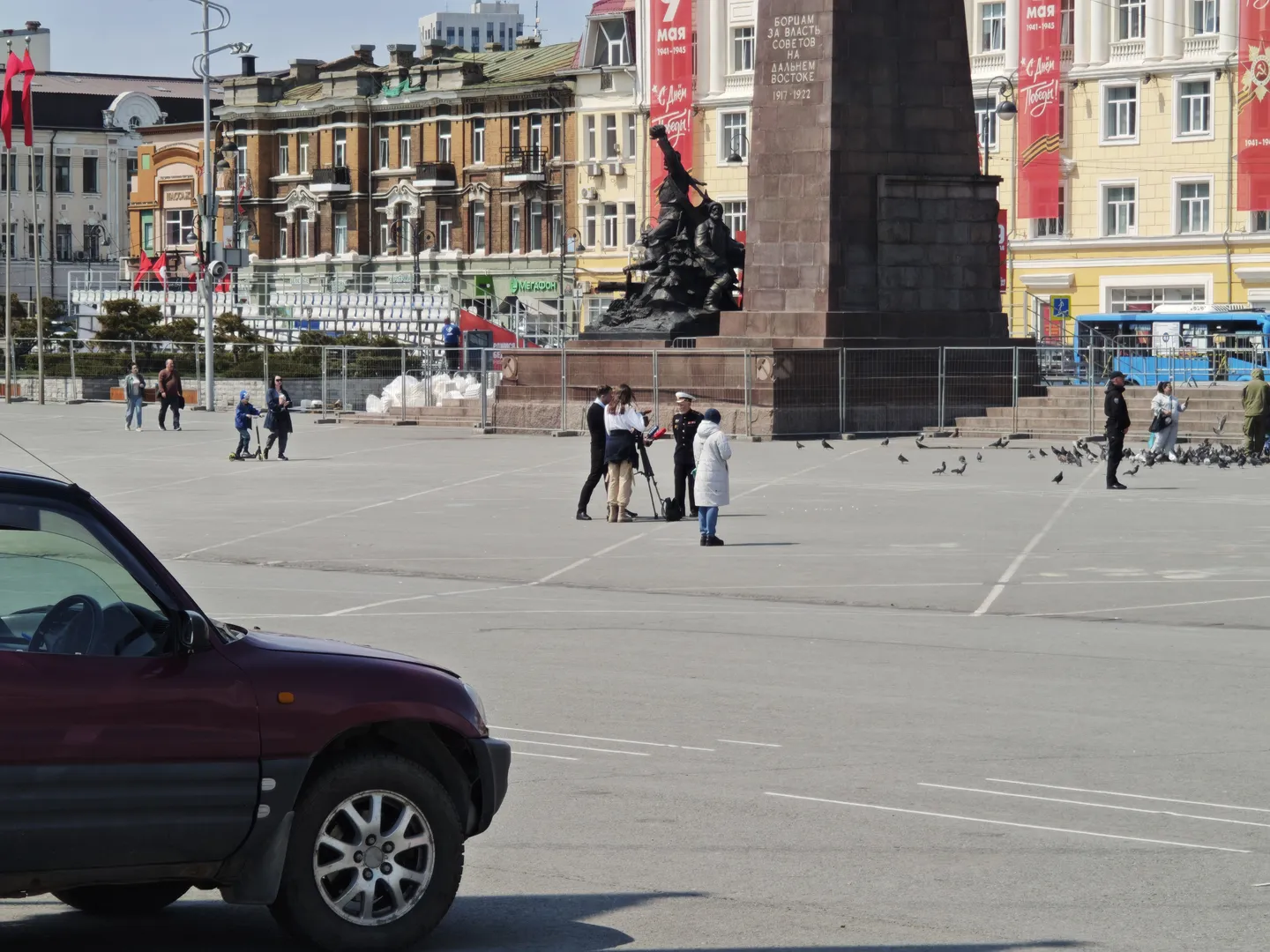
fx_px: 4403
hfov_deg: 16.4
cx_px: 635
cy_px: 476
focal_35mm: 120
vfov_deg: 12.3
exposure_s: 1/866
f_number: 2
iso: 50
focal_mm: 9
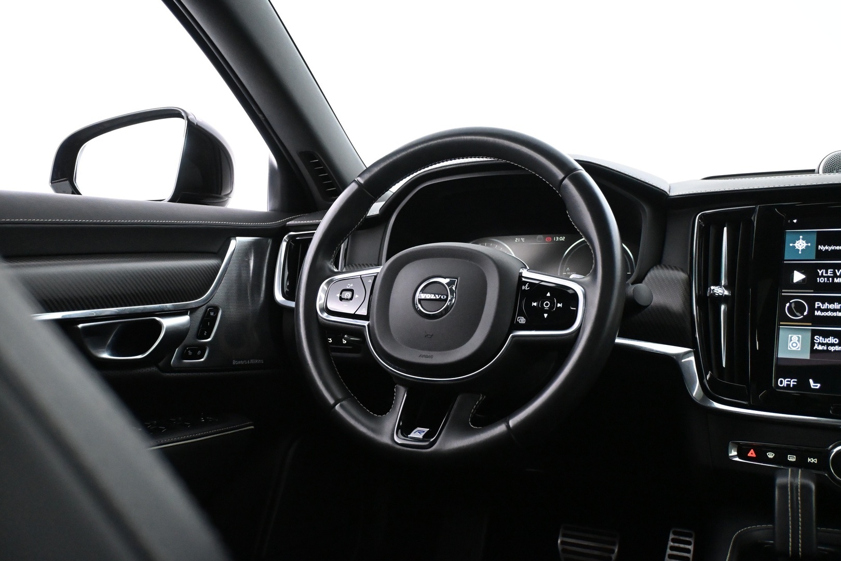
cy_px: 280
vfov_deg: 39.1
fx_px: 788
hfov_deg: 56.1
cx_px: 420
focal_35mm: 34
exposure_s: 1/40
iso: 5600
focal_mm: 22.5
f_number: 4
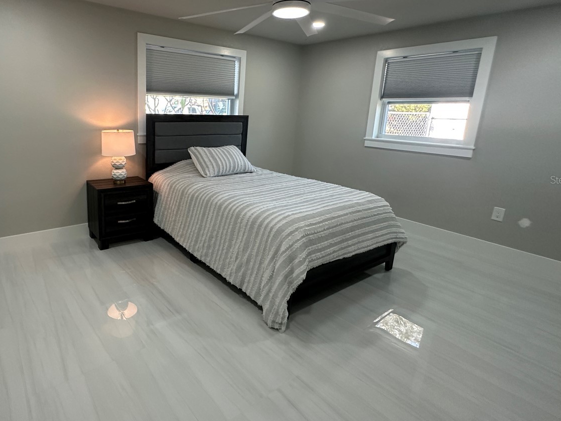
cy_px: 179
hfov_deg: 79.6
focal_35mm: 20
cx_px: 197
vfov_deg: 65.6
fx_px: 324
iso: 250
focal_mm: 2.22
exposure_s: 1/120
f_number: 2.2
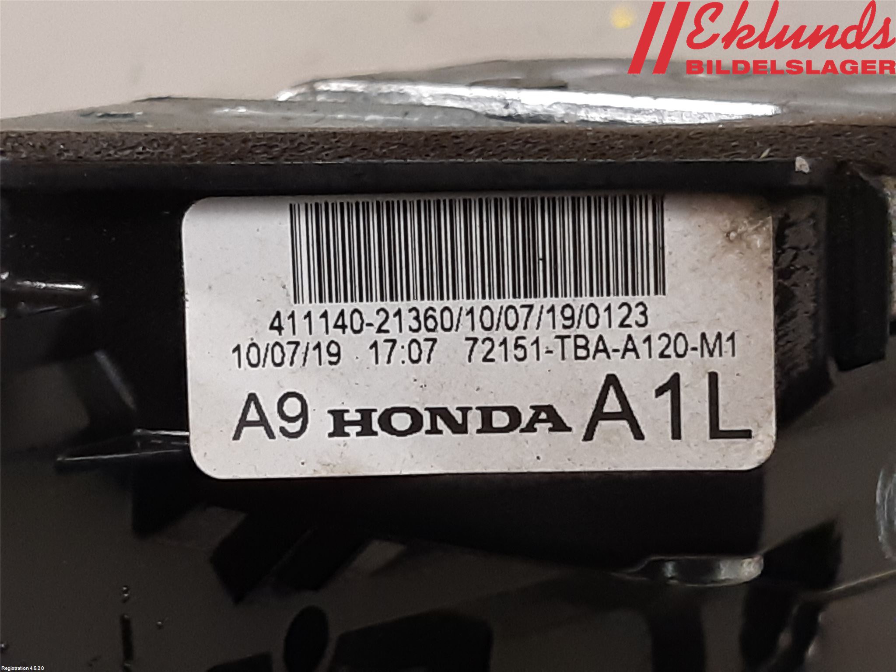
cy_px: 336
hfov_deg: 67.3
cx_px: 448
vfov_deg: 53.1
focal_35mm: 26
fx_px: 673
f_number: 1.7
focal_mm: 3.93
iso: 160
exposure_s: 1/50
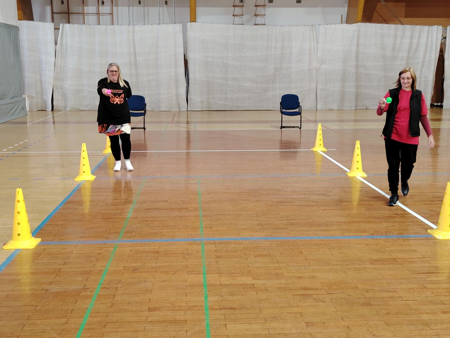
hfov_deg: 45.8
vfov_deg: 35.1
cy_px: 169
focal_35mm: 41
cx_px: 225
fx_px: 533
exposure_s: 1/33.3
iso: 725
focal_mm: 5.25
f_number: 1.75
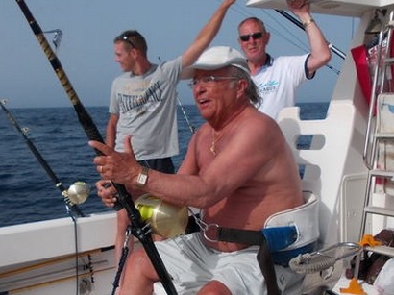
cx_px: 162
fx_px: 489
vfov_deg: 33.3
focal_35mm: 43
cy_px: 193
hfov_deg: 43.7
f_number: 5.4
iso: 80
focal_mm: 4
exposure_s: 1/640
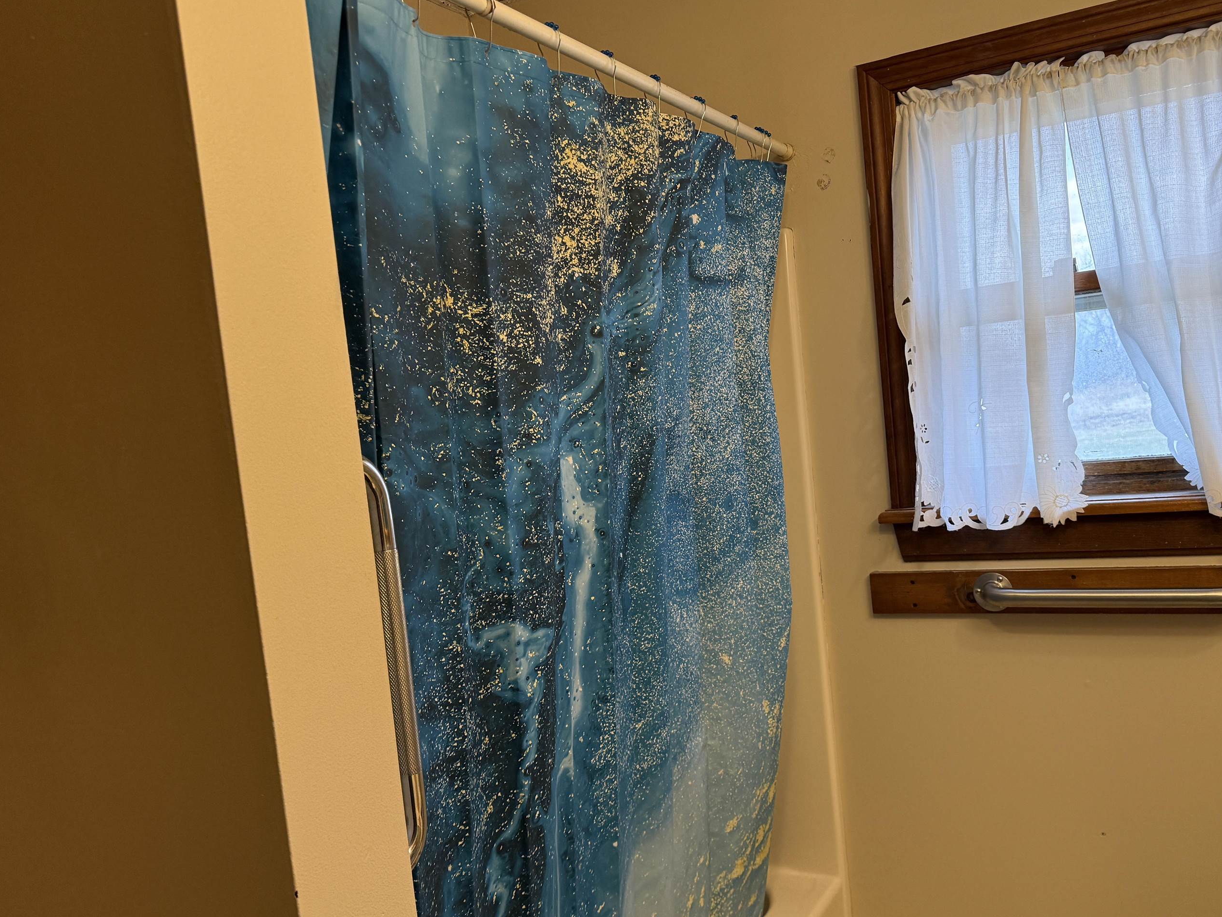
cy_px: 490
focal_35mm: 29
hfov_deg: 61.3
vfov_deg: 48.2
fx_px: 1024
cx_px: 705
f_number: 1.78
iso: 160
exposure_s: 1/60
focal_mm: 6.76
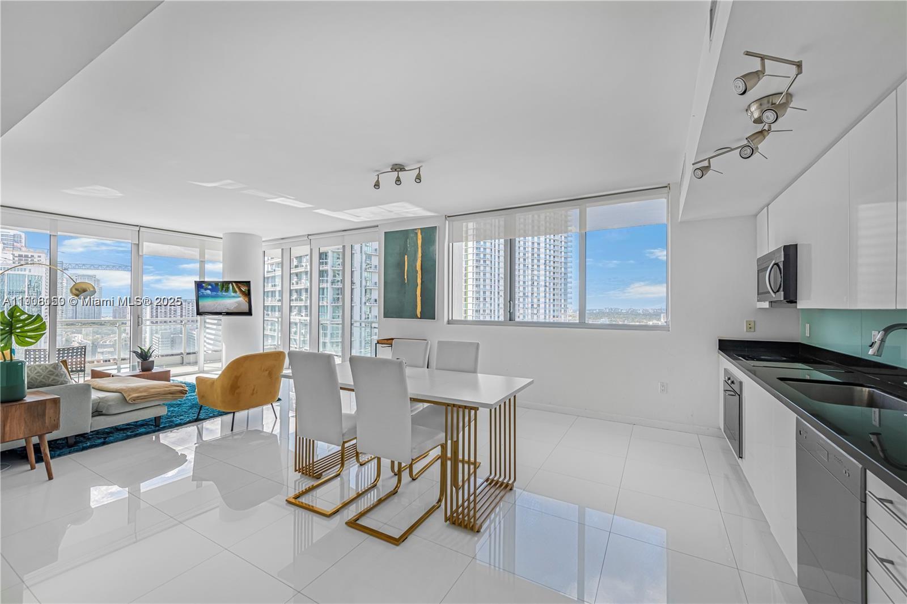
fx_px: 353
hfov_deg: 104.3
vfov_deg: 81.2
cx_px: 454
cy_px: 302
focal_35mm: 14
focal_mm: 14
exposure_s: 1/100
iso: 400
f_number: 9
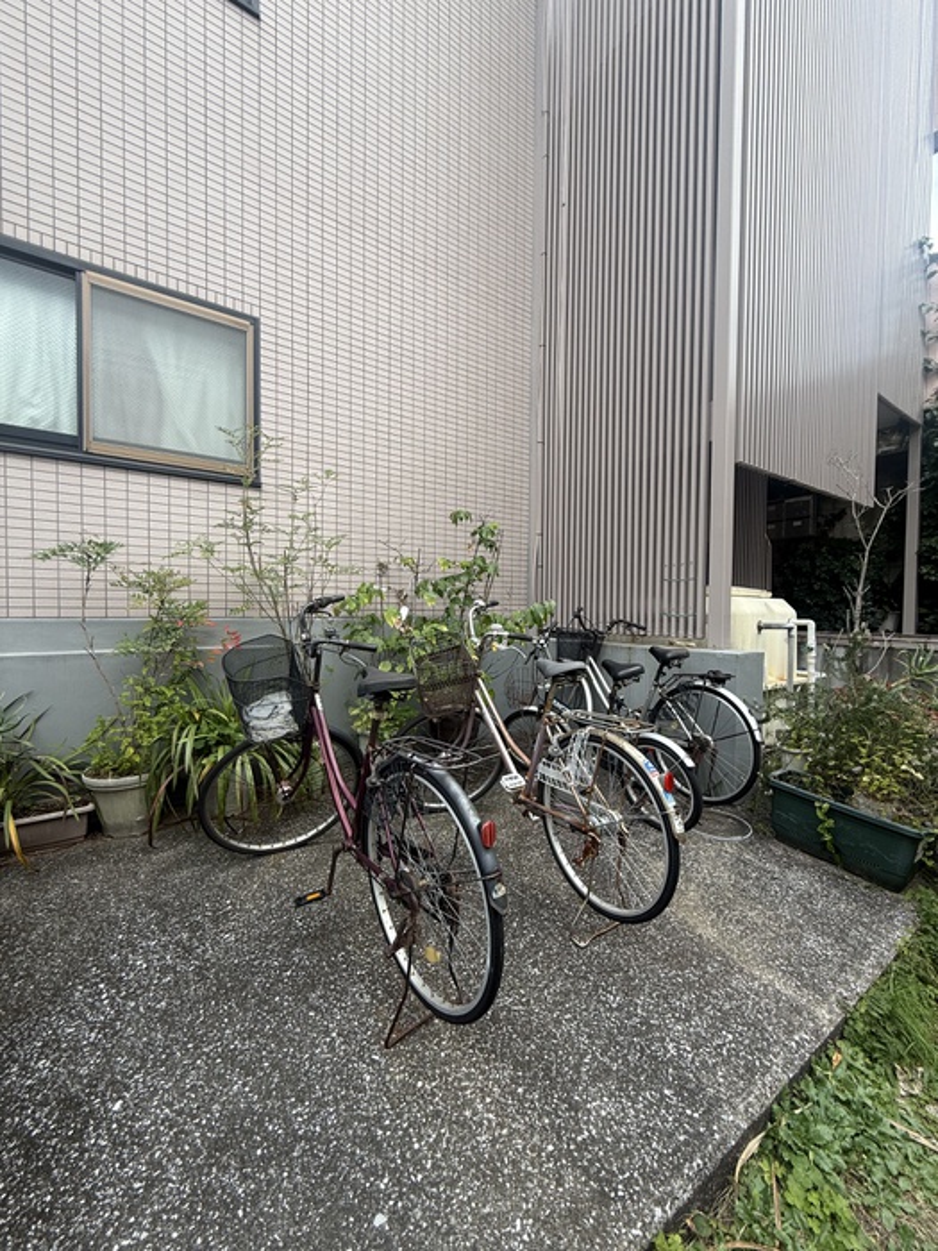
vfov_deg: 102.1
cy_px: 626
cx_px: 469
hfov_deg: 85.7
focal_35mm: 14
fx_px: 506
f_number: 2.2
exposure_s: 1/227
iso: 50
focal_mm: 2.22
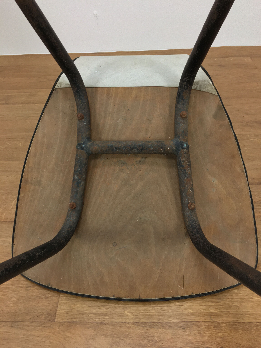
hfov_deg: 48.2
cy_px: 174
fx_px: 292
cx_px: 130
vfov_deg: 61.7
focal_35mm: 29
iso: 40
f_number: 2.2
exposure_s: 1/30
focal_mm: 4.15
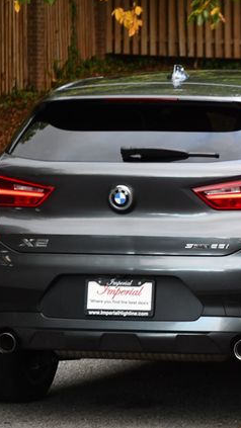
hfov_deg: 5.4
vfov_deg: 9.6
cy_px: 213
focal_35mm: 225
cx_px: 222
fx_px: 2556
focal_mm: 95
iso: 800
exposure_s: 1/200
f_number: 4.8
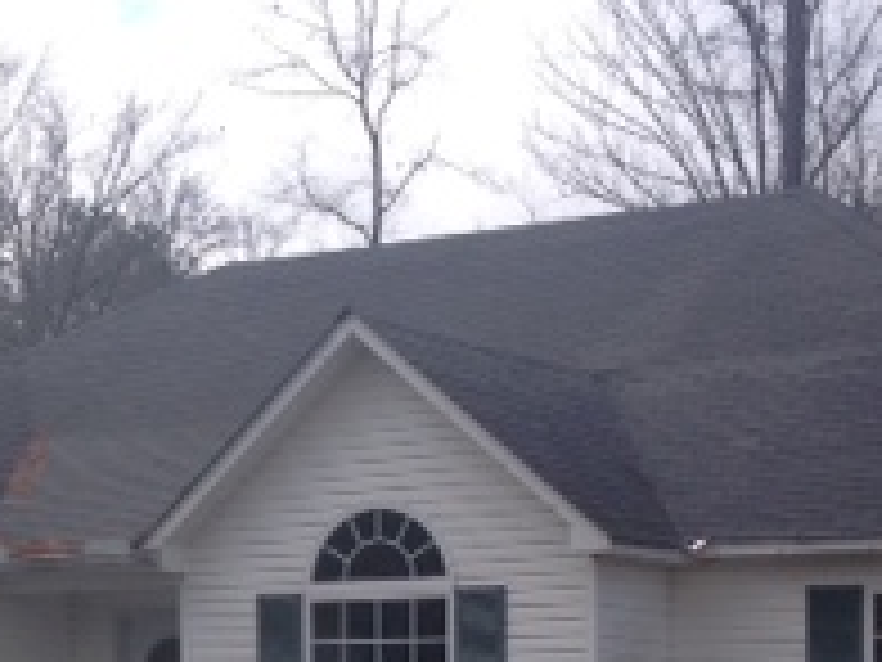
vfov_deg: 12.7
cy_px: 784
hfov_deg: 17.1
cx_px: 122
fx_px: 2905
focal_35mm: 114
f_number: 2.4
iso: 50
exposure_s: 1/1042
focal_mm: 4.28
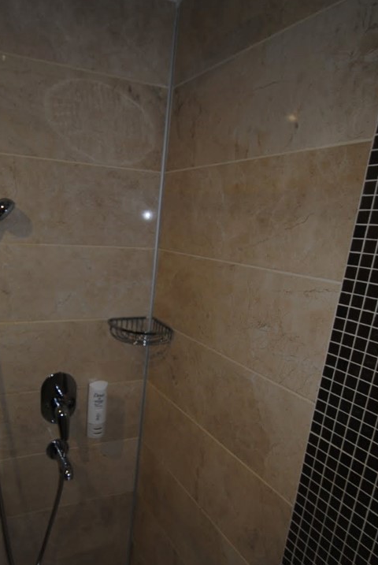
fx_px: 377
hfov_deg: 51.6
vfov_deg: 73.0
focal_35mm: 24
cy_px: 334
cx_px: 108
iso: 200
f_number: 3.5
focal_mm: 10
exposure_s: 1/60
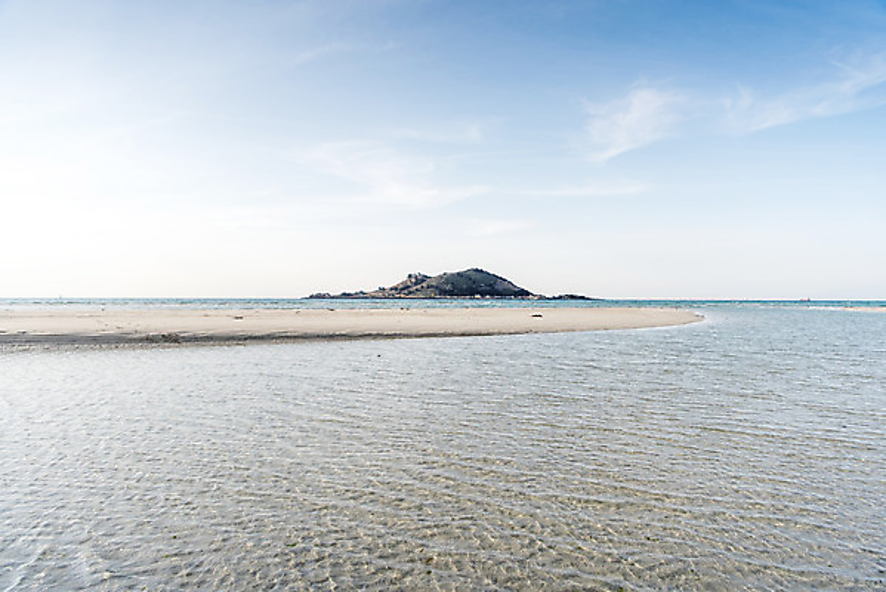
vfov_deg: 53.2
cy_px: 296
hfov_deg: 73.7
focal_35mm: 24
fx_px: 591
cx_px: 443
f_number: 4
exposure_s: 1/1600
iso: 400
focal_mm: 24
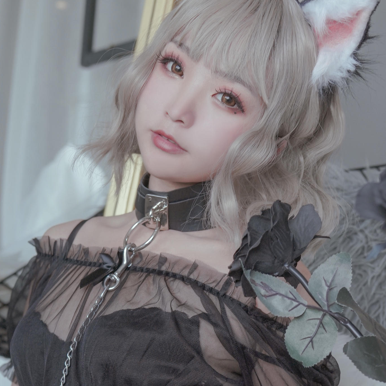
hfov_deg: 20.1
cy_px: 414
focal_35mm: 86
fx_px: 1085
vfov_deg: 19.4
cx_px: 245
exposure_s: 1/60
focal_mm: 35
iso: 400
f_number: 4
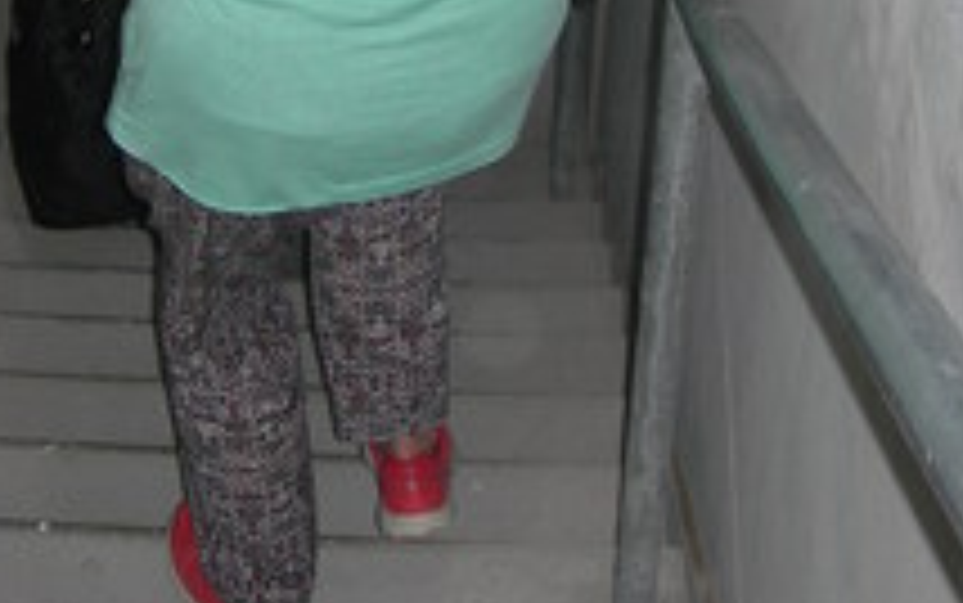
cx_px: 374
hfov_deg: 18.4
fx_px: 2967
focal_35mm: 113
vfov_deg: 11.0
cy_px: -392
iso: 50
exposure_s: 1/60.1
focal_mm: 7.8
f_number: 2.8
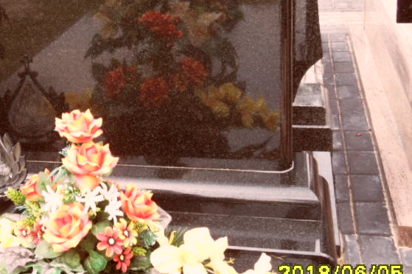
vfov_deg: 21.9
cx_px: 54
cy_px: 49
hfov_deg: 31.6
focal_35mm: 61
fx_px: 698
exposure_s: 1/125
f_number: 3.4
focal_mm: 5.3
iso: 80
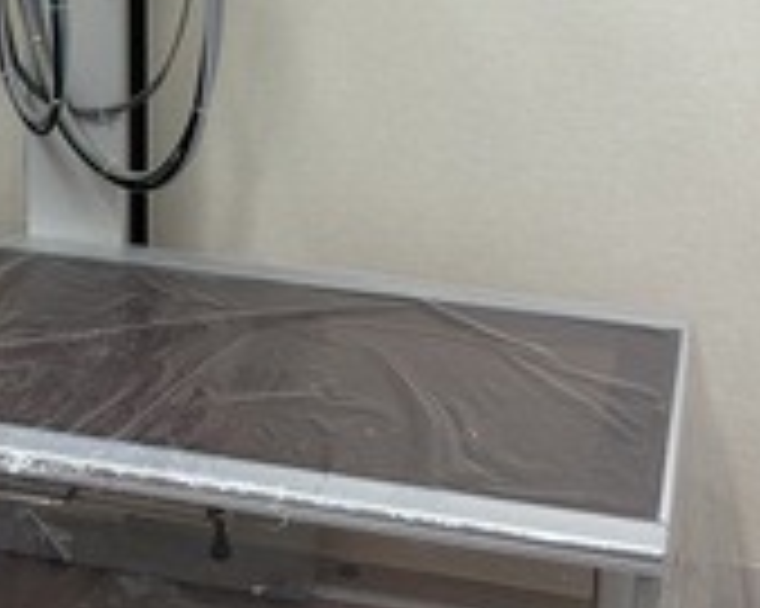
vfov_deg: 18.3
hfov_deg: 23.6
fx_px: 1798
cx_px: 166
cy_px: -99
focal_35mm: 80
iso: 80
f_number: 1.6
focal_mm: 5.96
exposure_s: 1/120
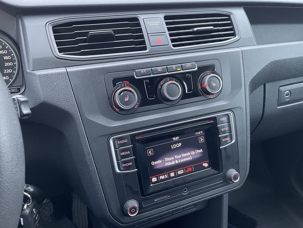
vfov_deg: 53.1
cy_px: 114
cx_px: 152
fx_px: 228
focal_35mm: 26
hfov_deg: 67.3
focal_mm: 4.2
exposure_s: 1/60
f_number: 1.6
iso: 400
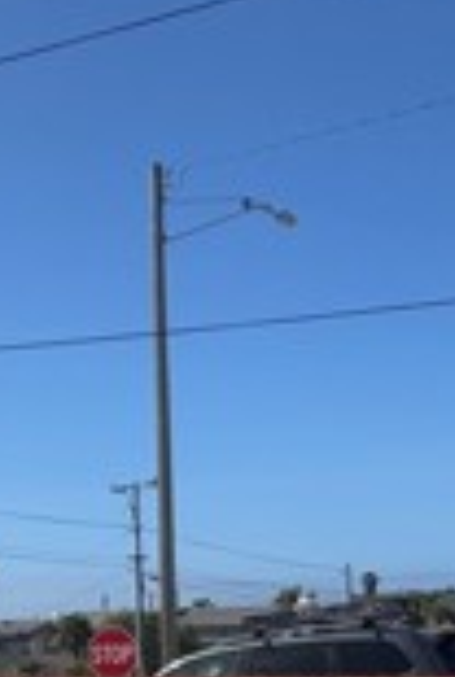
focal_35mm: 60
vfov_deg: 30.6
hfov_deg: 20.1
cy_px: 703
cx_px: -192
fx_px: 1132
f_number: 2.2
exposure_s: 1/3546
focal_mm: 2.22
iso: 50
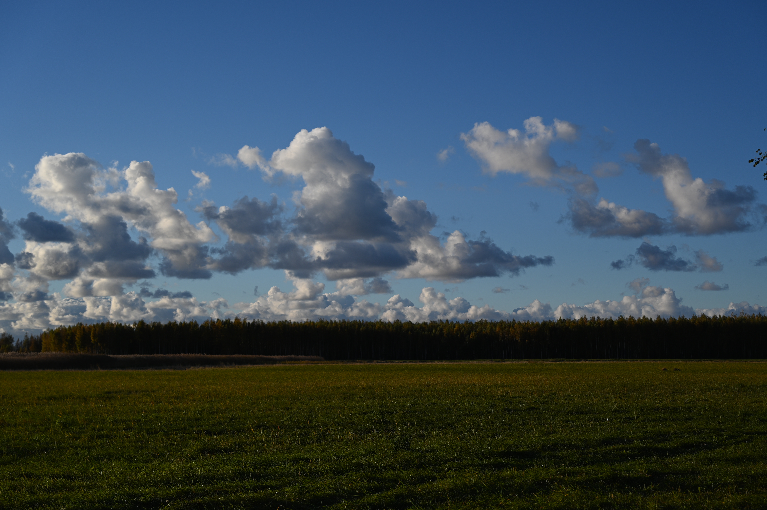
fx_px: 1107
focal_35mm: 52
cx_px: 384
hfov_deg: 38.2
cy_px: 255
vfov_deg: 26.0
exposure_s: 1/2000
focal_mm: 52
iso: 100
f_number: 4
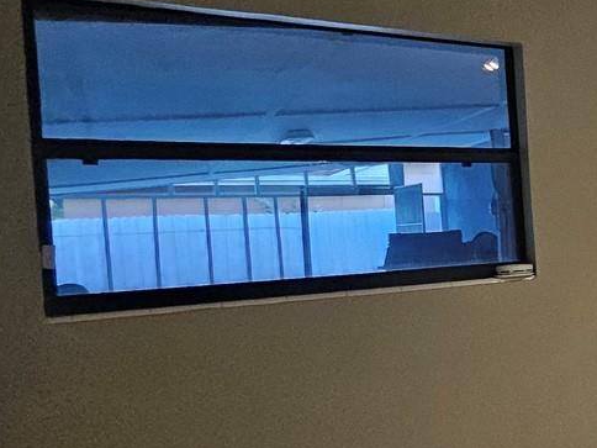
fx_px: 742
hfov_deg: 26.1
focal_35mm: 43
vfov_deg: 33.6
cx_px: 965
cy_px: 237
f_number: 2.2
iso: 320
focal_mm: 1.74
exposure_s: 1/40
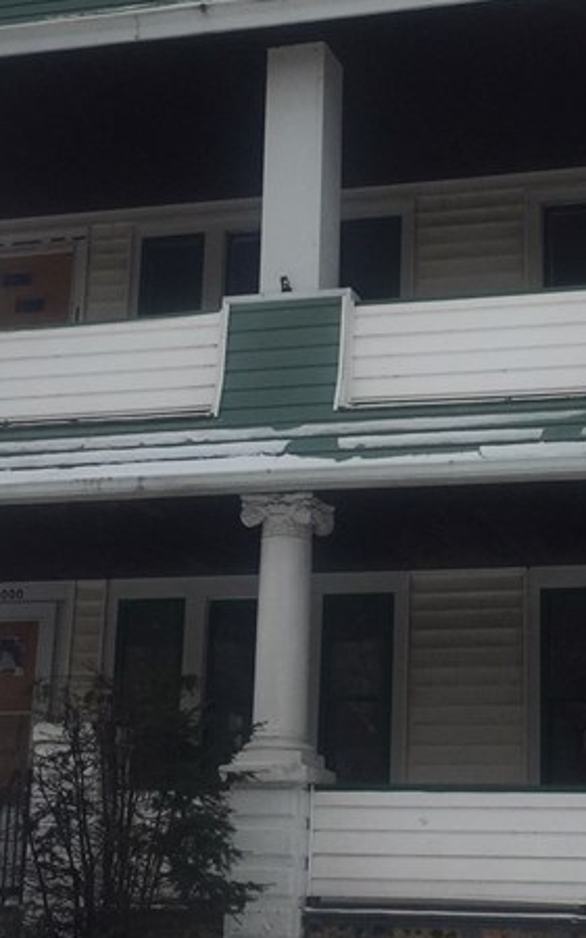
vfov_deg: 29.4
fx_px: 1790
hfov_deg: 18.6
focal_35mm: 70
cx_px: 382
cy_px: 413
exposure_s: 1/1582
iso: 32
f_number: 2.2
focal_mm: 4.15
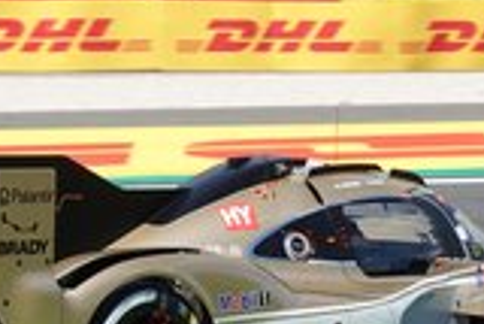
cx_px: 148
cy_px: 273
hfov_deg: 9.3
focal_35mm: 222
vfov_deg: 6.2
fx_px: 2987
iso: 100
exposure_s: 1/800
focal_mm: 28.91
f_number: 4
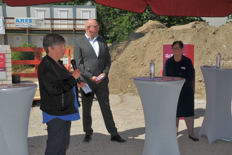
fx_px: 348
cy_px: 78
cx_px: 116
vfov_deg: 25.0
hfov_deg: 36.9
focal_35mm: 54
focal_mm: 36
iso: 200
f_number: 16
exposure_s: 1/250
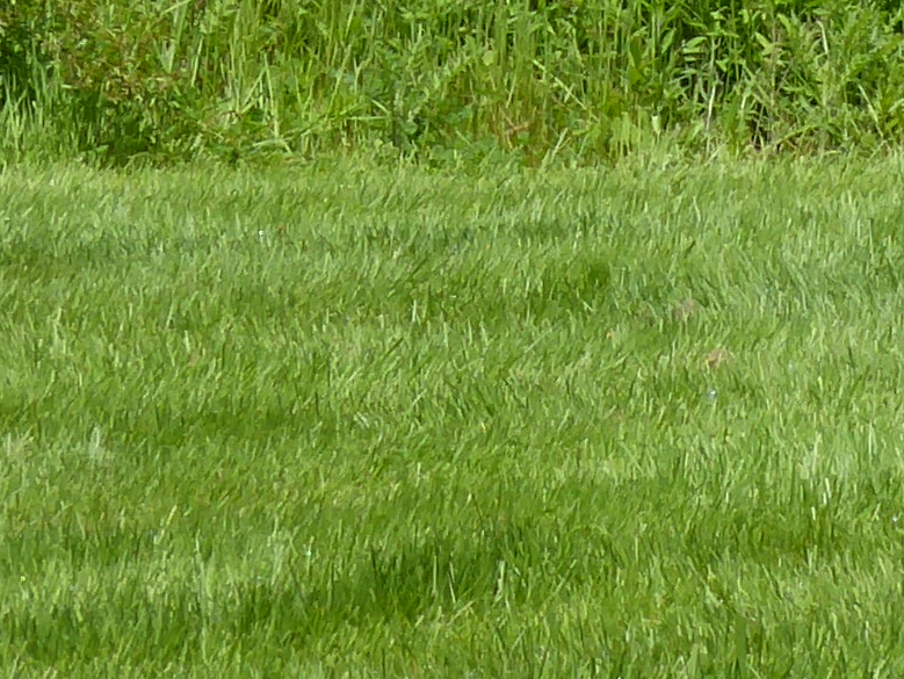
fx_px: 12201
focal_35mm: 467
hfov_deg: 4.2
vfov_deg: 3.2
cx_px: 1026
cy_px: -908
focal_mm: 15
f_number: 4.8
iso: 80
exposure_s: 1/250
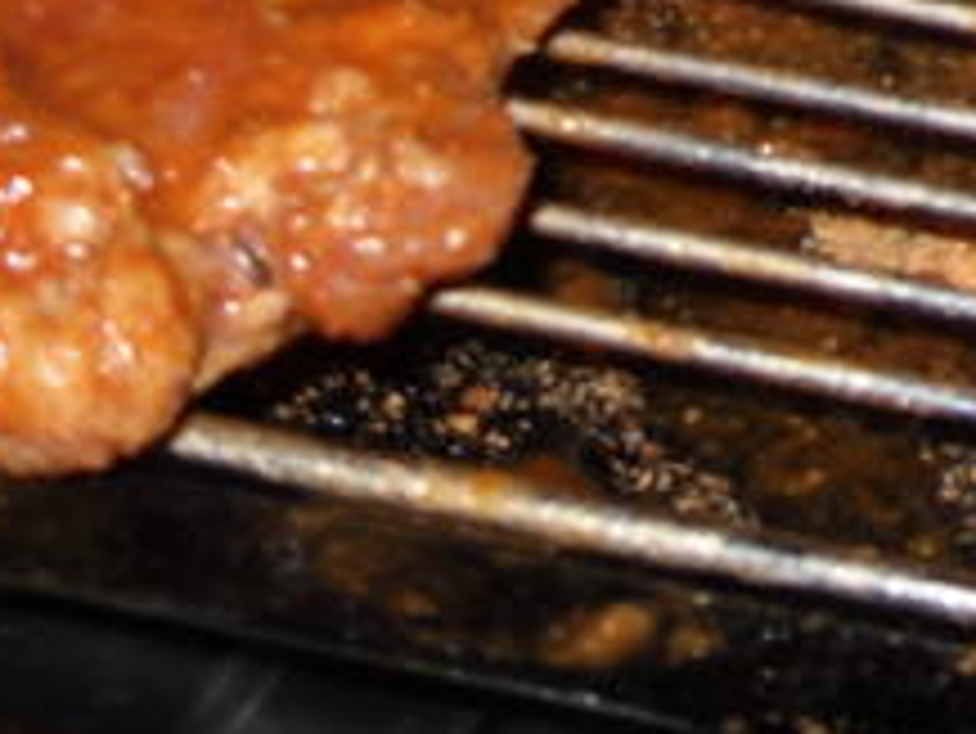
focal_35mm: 145
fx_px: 4091
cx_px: 1529
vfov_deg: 9.5
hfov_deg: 12.8
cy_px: -759
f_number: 3.5
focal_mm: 6.3
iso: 80
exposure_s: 1/45
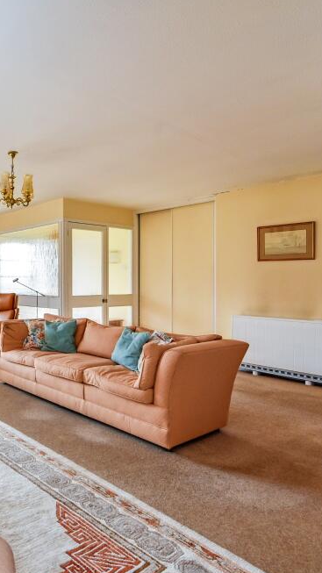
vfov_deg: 78.7
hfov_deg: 42.5
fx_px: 349
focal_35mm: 23
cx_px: -2
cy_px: 292
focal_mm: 14
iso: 400
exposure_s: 1/60
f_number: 7.1
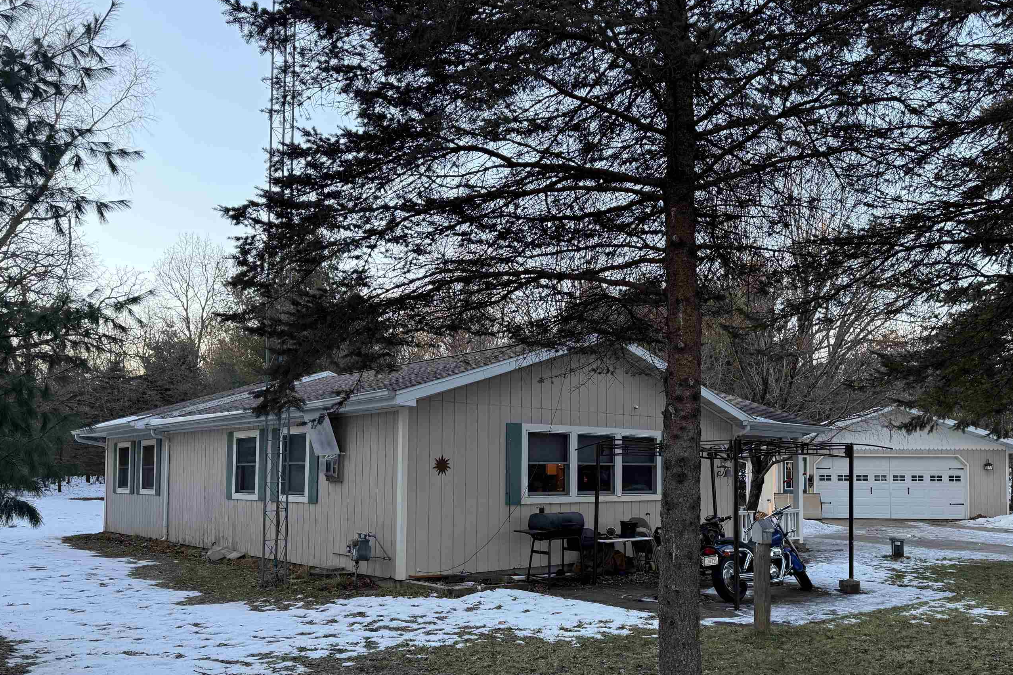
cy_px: 439
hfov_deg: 61.8
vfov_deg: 43.1
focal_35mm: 30
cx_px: 562
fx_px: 844
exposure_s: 1/240
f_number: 1.78
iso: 160
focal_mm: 6.76
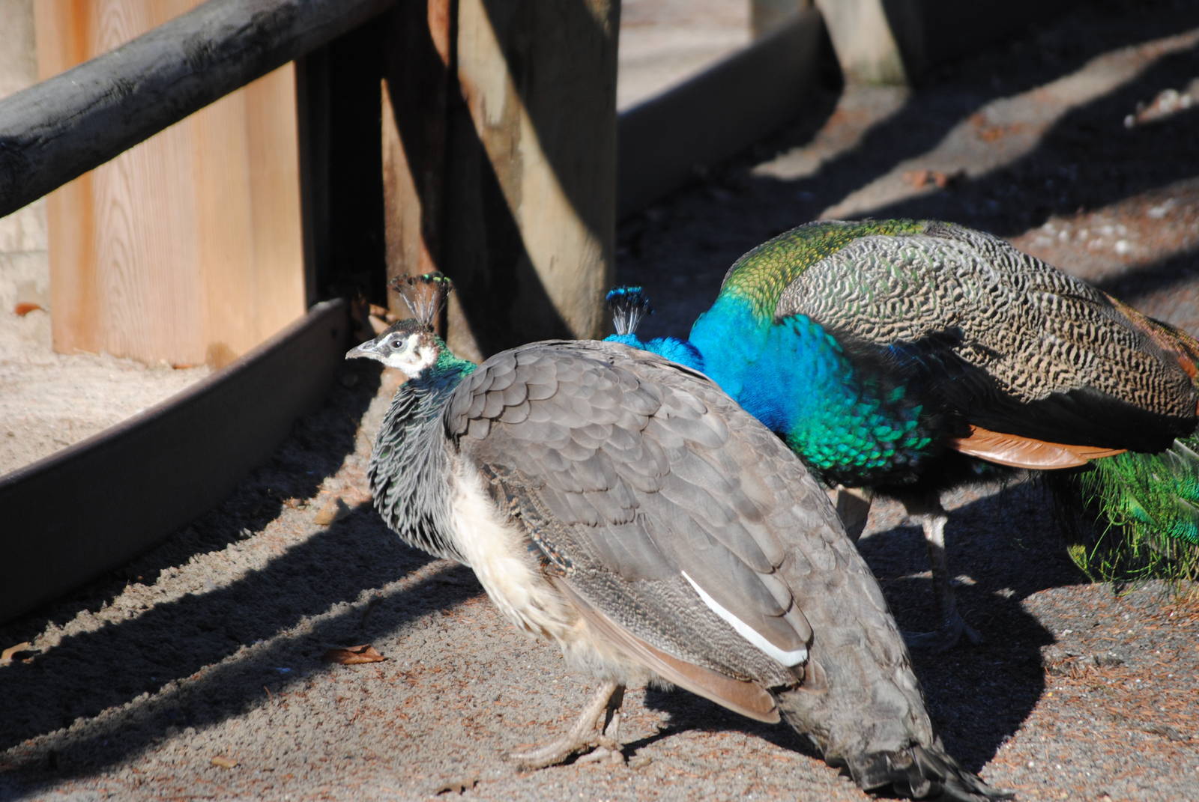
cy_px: 401
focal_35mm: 240
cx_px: 600
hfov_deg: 8.6
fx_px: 8003
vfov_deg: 5.7
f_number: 5.3
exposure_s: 1/500
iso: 200
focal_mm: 160
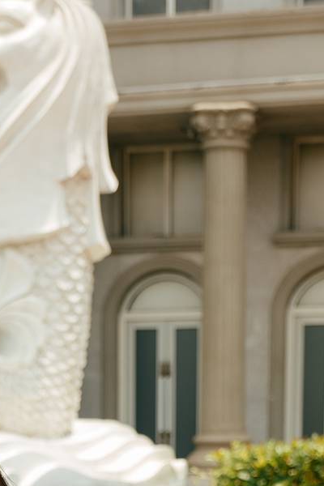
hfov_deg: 11.6
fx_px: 1579
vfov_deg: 15.8
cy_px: 764
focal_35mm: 117
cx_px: 22
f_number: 2.8
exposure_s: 1/1100
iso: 100
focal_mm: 24.2
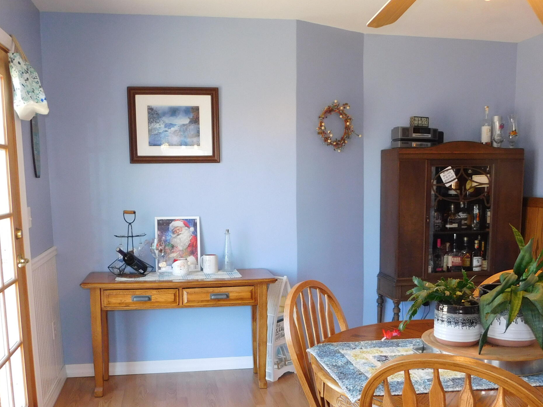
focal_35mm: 37
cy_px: 271
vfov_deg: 38.2
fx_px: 580
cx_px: 270
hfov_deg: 50.1
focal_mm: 4
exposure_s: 1/30
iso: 180
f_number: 3
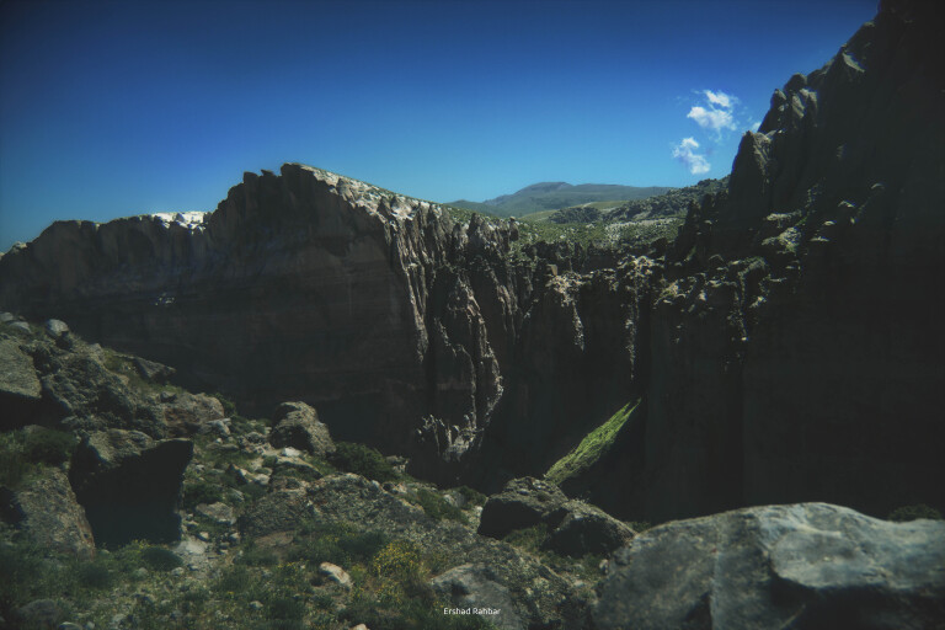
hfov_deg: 61.9
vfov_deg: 43.6
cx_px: 472
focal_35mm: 30
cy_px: 315
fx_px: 787
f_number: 2.8
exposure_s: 1/400
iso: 100
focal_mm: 30
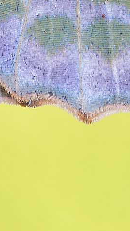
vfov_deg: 2.7
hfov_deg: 1.5
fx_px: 4829
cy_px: -102
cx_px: 144
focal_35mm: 787
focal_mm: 100
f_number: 11
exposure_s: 1/8
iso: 100
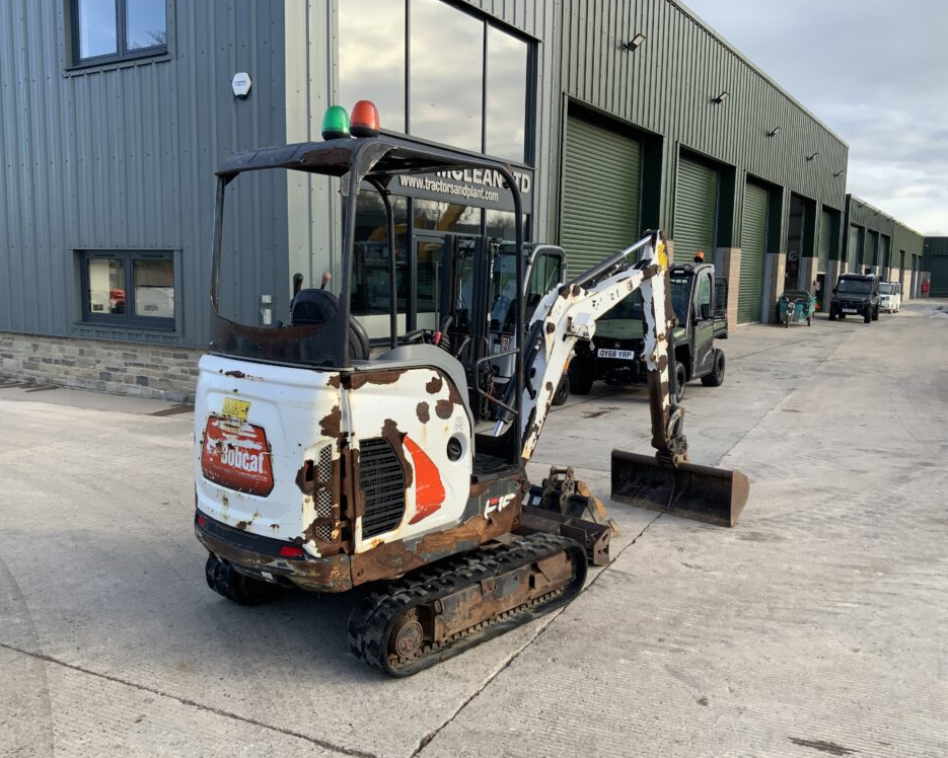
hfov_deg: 57.2
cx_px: 493
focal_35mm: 31
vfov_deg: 47.1
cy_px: 382
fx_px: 870
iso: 16
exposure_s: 1/500
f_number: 1.8
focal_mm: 3
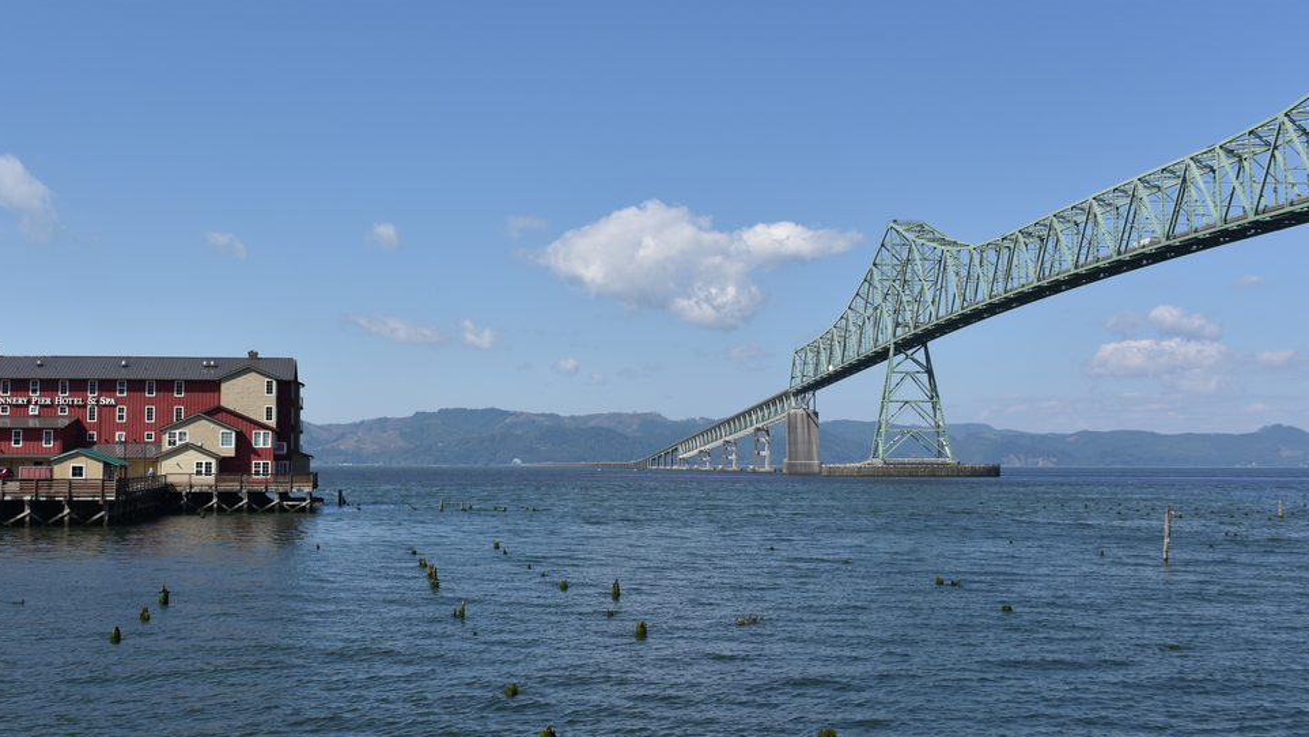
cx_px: 483
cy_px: 366
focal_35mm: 39
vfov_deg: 30.4
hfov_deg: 51.0
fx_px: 1354
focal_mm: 28
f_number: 9
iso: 100
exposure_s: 1/320
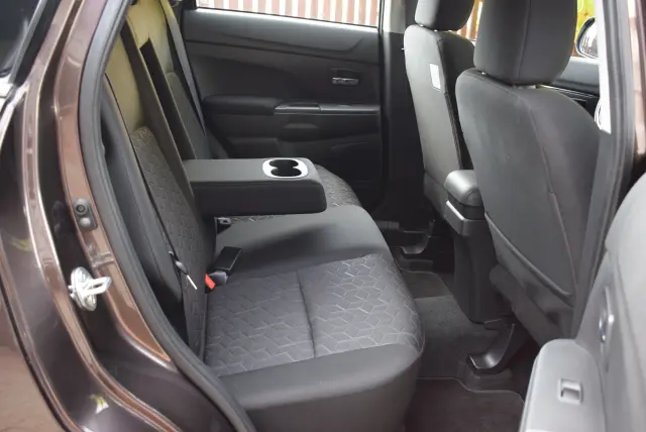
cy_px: 216
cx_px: 323
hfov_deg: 55.1
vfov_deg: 38.4
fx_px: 620
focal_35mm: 34
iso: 1100
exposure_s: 1/60
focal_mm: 23
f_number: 3.8
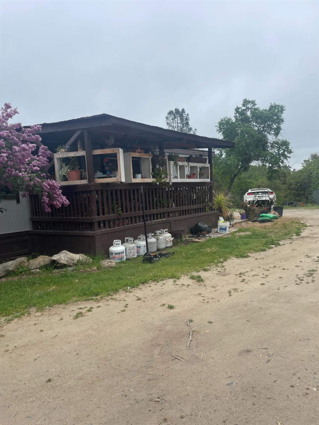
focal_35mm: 26
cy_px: 212
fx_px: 319
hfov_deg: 53.1
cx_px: 160
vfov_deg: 67.3
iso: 32
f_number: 1.6
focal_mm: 4.2
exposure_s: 1/1304
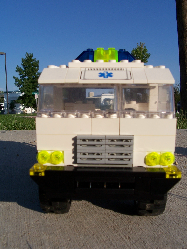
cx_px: 94
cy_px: 124
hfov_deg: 40.7
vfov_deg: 52.6
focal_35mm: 35
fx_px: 252
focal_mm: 6
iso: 80
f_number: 5.6
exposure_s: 1/500
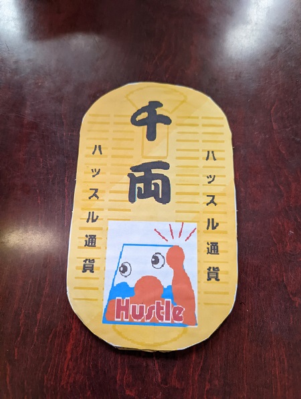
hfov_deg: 57.0
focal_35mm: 24
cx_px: 150
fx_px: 277
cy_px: 200
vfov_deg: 71.5
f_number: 1.85
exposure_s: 1/712
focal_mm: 6.81
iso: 1154
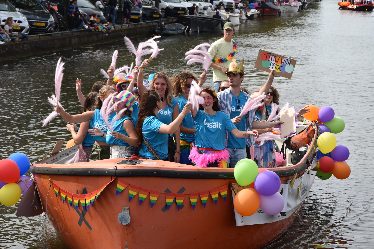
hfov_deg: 18.2
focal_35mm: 112
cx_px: 187
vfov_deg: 12.2
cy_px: 124
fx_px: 1169
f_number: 9
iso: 200
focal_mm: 75
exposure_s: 1/320
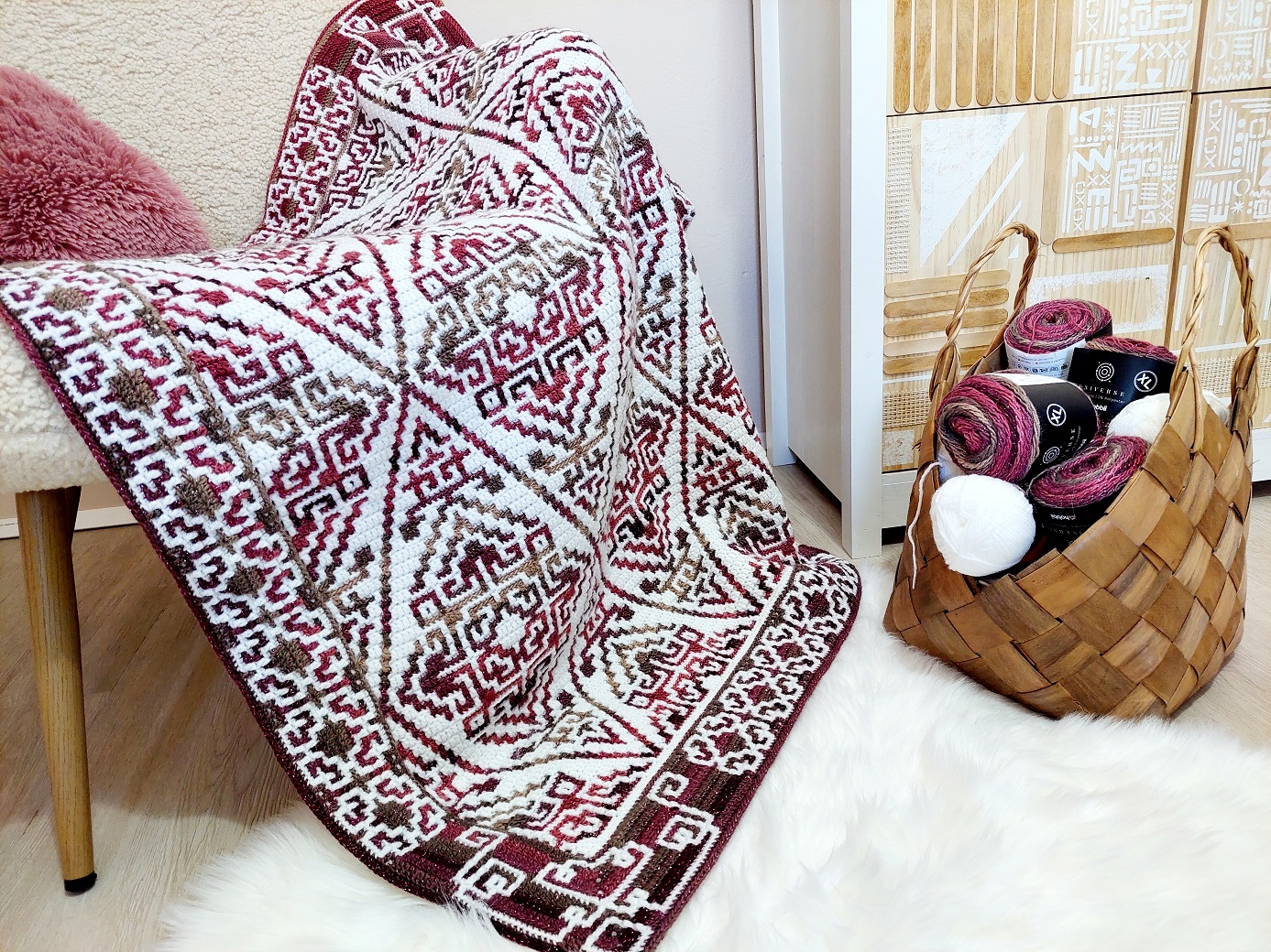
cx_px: 636
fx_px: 881
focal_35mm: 24
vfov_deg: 56.8
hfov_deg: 71.6
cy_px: 476
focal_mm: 5.23
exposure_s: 1/60.2
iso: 250
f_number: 1.8
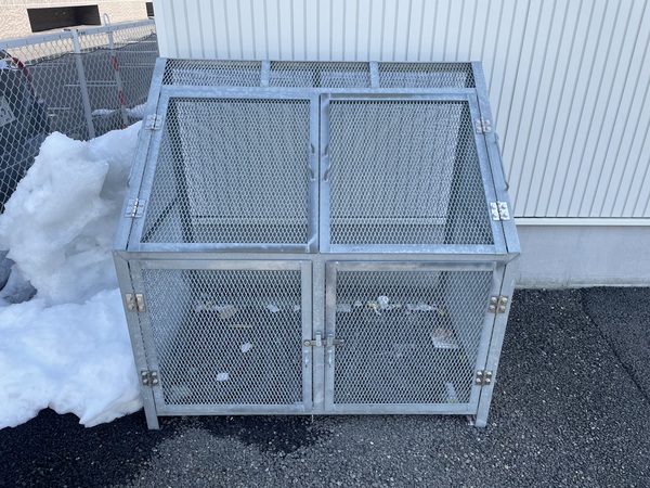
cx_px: 325
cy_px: 244
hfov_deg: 67.3
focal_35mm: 26
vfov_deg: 53.1
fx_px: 488
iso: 32
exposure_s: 1/1261
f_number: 1.6
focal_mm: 4.2
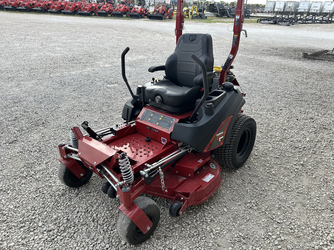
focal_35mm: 24
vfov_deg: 56.8
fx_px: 232
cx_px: 167
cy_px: 125
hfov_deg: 71.6
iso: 80
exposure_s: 1/1495
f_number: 1.78
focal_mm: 6.86
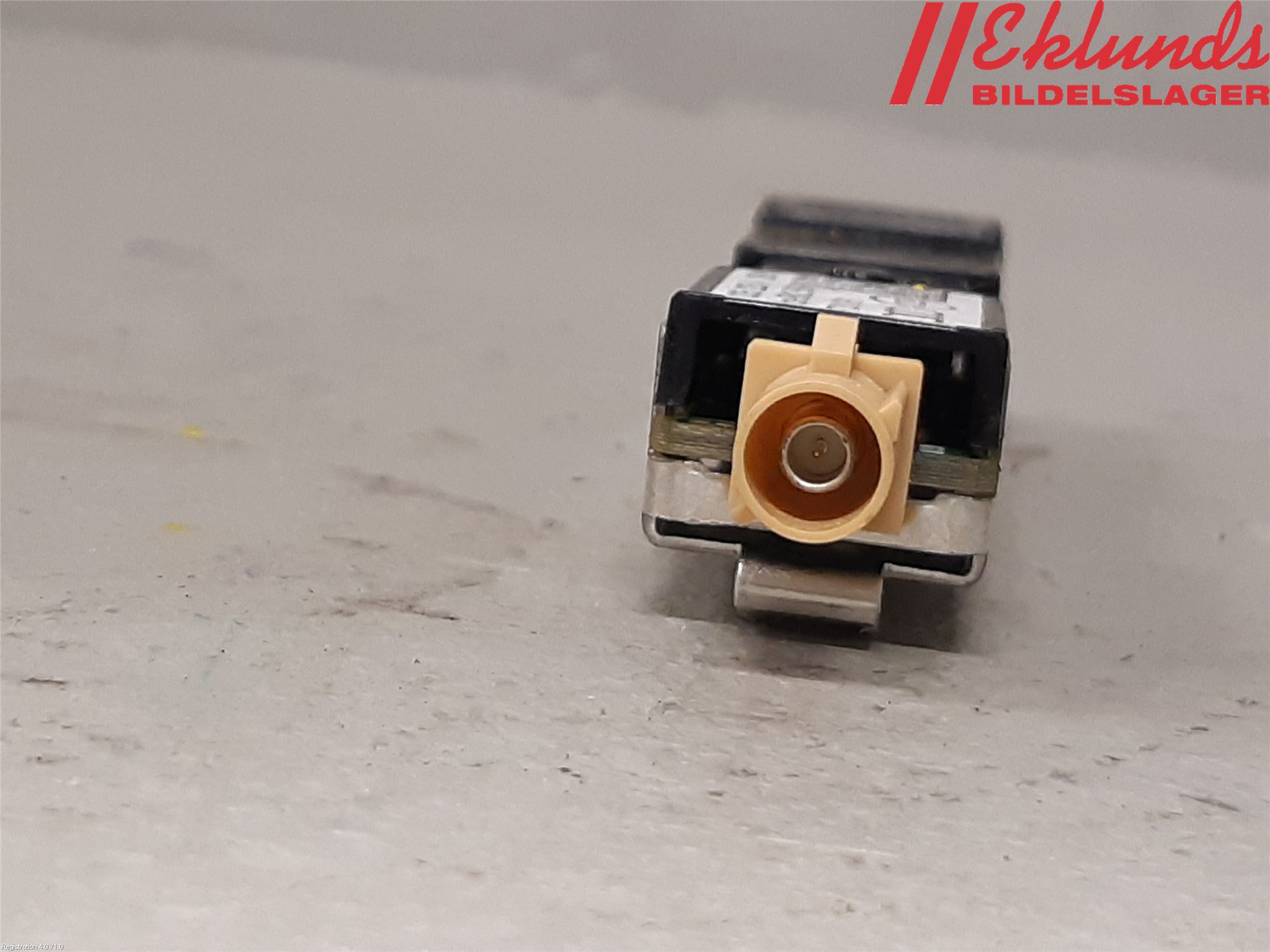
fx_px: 954
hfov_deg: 67.3
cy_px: 476
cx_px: 635
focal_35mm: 26
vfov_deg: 53.1
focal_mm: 3.93
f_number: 1.7
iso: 125
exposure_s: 1/50
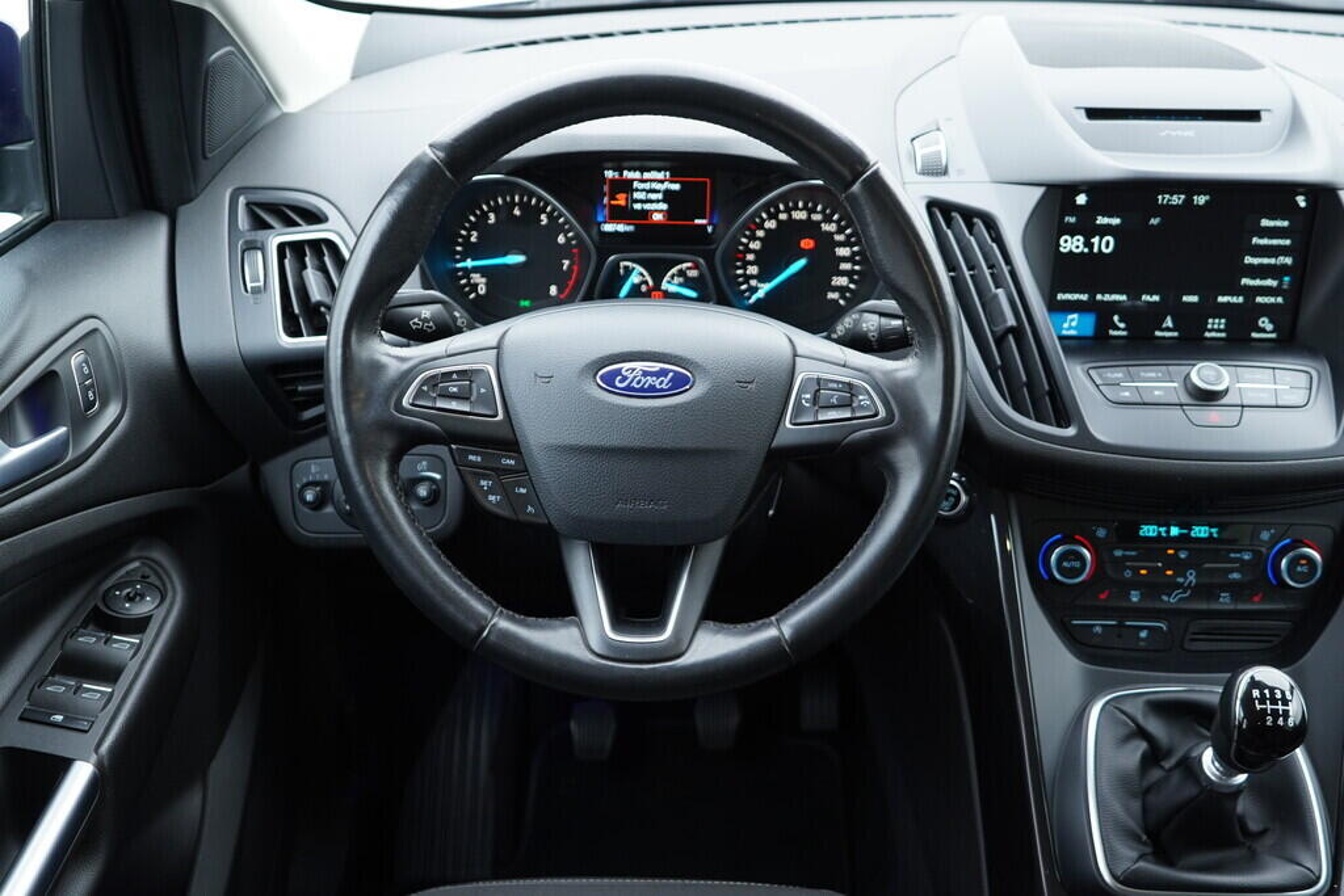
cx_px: 672
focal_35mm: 36
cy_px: 448
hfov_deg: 53.1
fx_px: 1344
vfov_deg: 36.9
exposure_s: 1/40
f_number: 2.8
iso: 320
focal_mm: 24
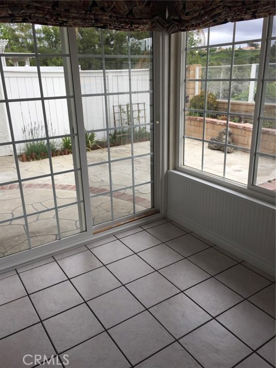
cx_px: 138
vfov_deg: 61.7
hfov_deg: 48.2
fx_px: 308
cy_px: 184
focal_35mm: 29
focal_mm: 4.15
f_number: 2.2
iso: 32
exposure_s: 1/682
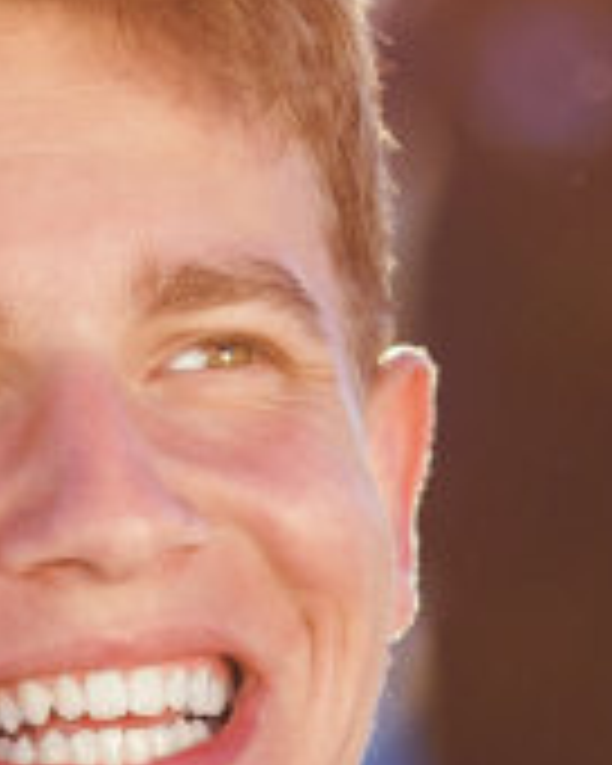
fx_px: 22347
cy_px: 1114
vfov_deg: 2.0
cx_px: 522
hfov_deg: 1.6
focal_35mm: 987
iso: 200
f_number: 3.2
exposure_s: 1/800
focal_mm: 112
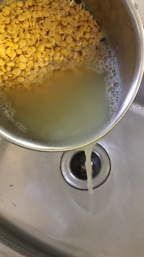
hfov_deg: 36.5
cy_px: 129
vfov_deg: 61.0
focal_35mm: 32
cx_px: 87
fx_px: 217
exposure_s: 1/4
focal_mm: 4.15
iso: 100
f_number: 2.2
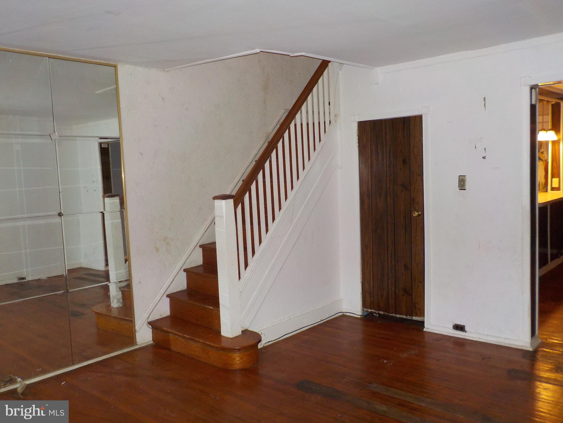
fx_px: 488
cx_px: 282
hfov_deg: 60.0
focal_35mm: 30
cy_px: 212
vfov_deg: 46.8
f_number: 3.3
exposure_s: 1/30
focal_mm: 4.1
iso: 220
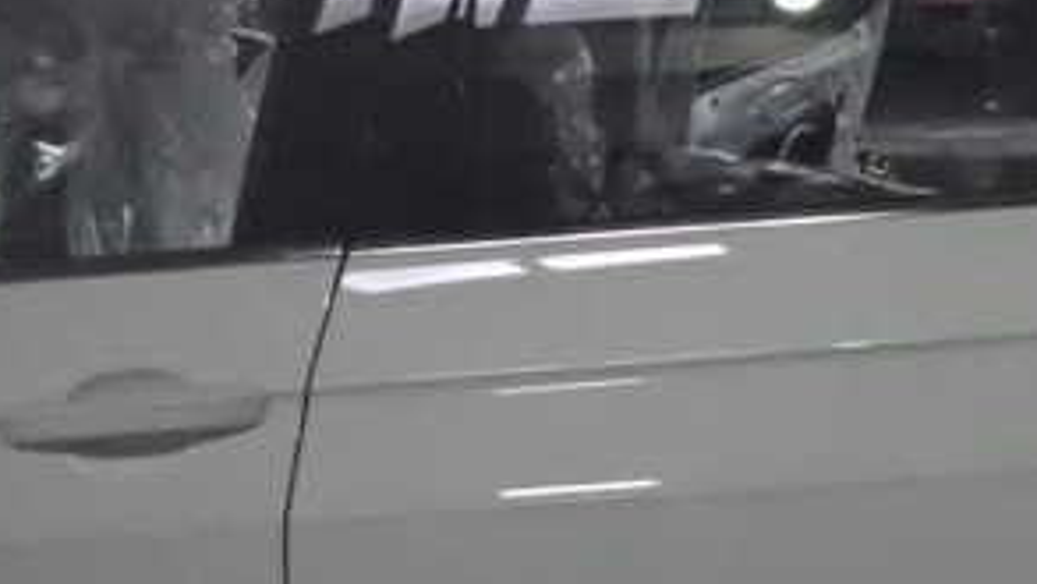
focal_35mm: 67
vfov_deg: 17.9
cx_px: 846
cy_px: 457
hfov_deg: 30.6
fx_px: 1843
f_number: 2.3
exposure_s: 1/500
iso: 5000
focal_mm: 5.4
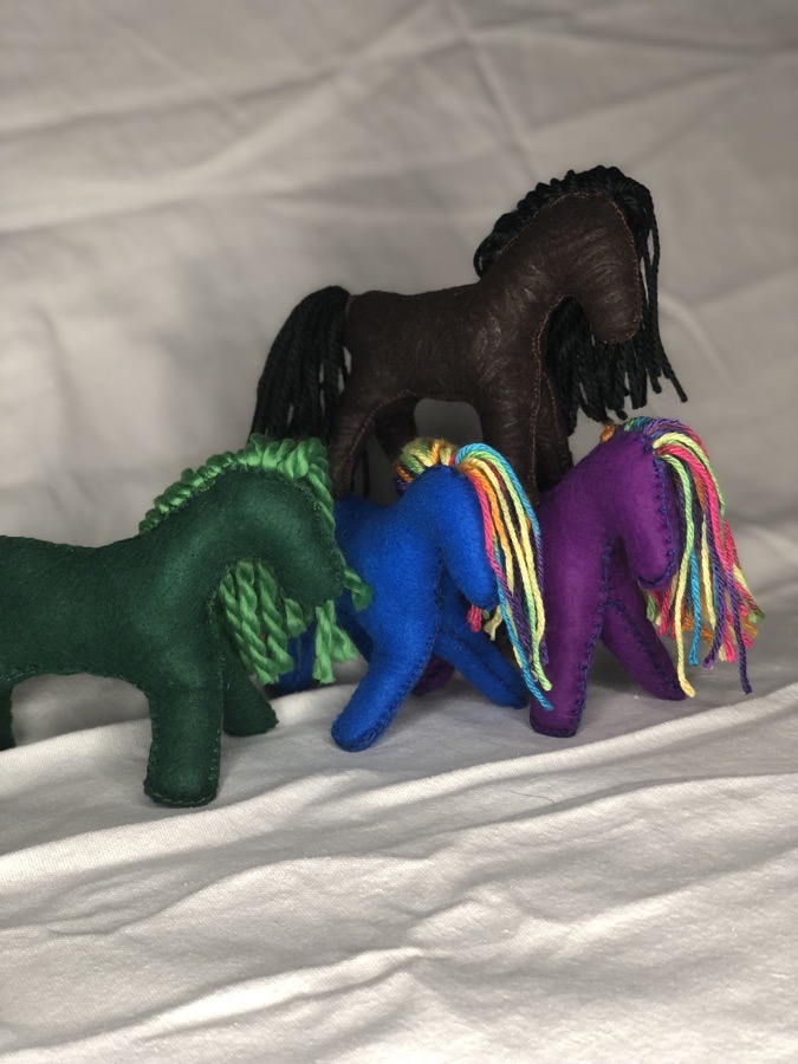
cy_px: 532
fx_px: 1598
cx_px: 399
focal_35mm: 52
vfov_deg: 36.8
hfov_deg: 28.0
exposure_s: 1/53
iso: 64
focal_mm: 6
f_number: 2.4
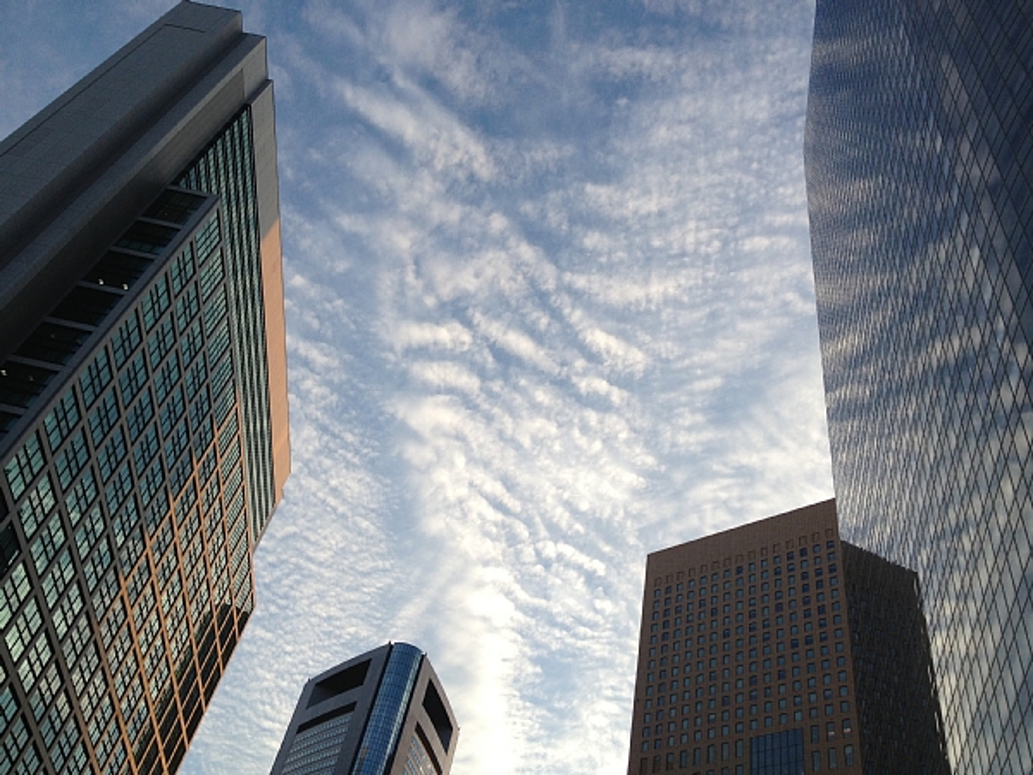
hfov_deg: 52.6
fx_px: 1044
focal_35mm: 35
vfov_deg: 40.7
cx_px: 516
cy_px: 388
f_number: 2.4
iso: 50
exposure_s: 1/497
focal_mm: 4.28
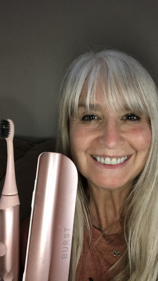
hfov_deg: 33.7
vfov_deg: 56.6
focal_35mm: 35
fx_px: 261
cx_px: 88
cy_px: 140
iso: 250
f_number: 2.2
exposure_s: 1/30
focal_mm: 2.87
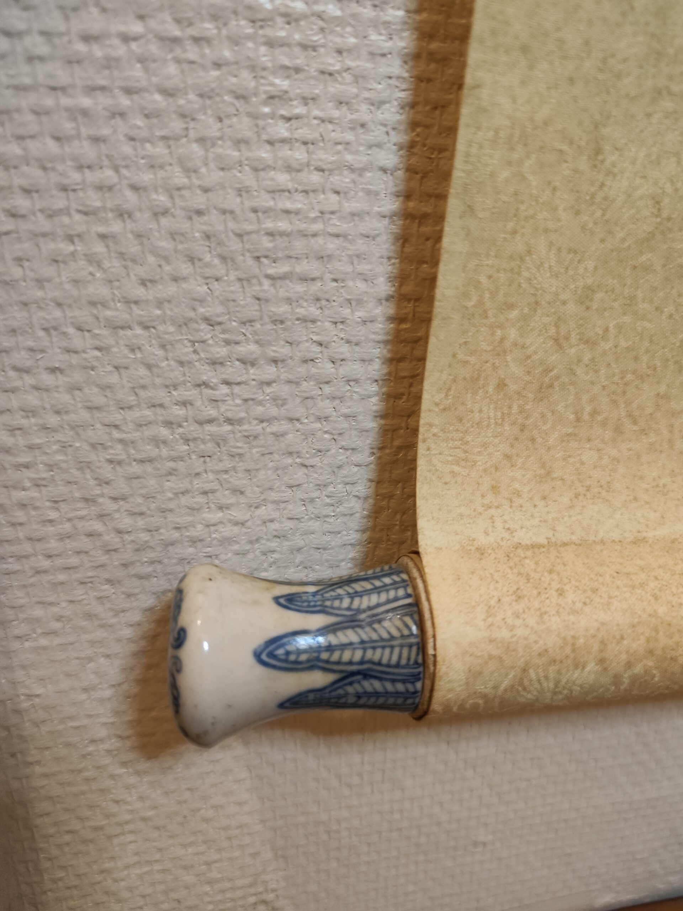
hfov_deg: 58.9
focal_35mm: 23
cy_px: 456
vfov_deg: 73.9
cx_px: 342
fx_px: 605
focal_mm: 7.01
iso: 2531
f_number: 1.69
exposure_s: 1/50
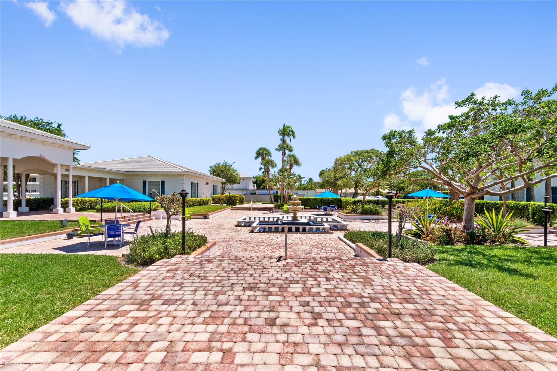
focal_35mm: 16
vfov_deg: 73.8
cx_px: 278
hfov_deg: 96.7
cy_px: 186
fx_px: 248
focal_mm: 16
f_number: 18
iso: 500
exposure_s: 1/200
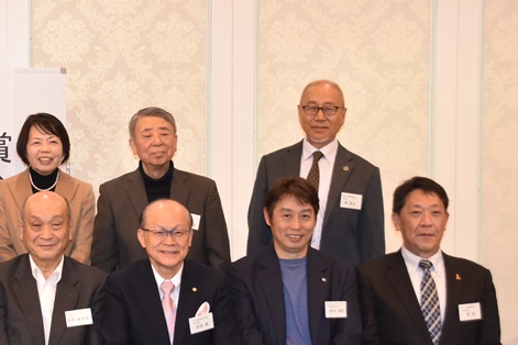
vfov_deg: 13.4
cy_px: 174
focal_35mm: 102
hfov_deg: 19.8
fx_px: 1468
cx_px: 99
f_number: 5
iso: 800
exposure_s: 1/100
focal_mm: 32
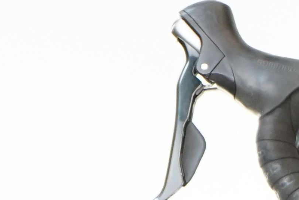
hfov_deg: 4.6
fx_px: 3579
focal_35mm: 431
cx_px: 865
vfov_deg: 3.1
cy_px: 675
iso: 2000
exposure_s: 1/200
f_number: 5.6
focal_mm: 58
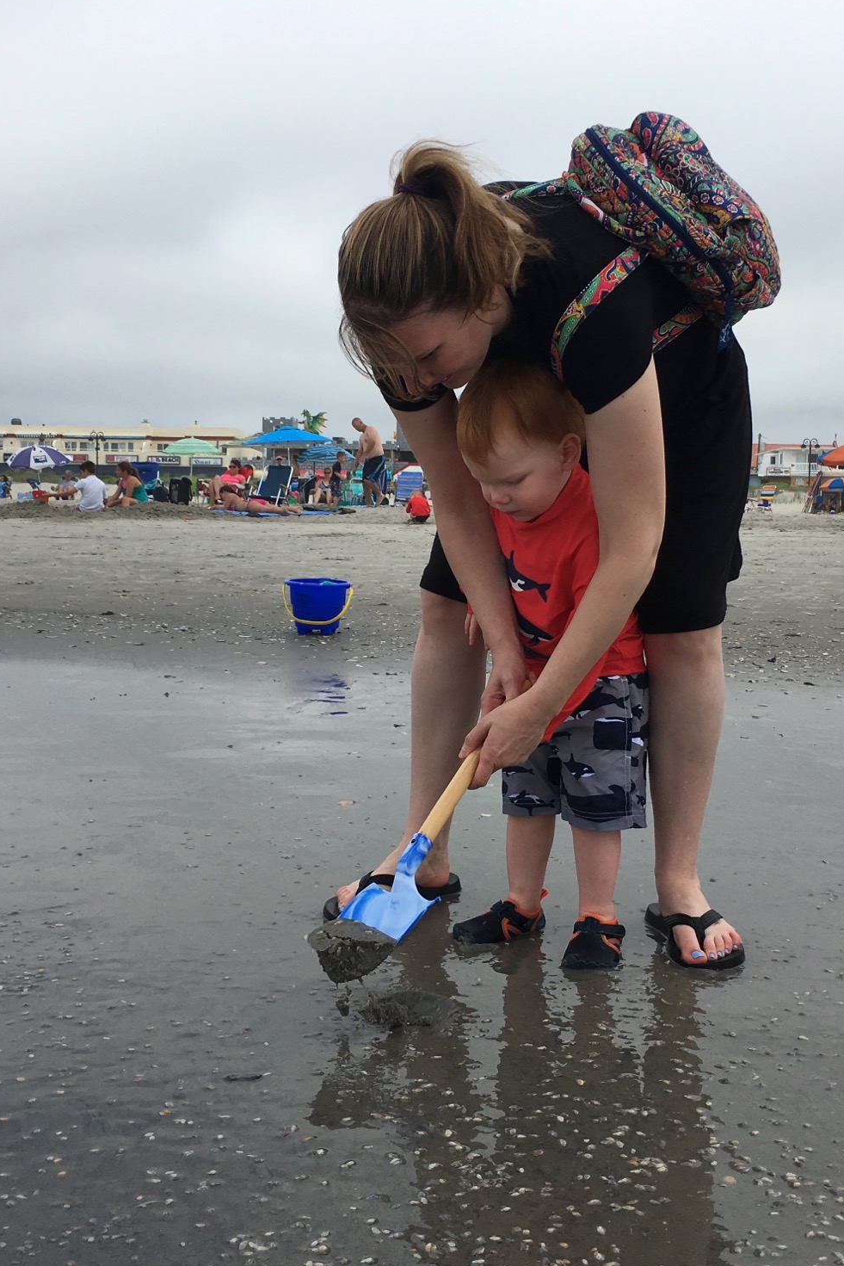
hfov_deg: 32.6
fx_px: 1441
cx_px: 484
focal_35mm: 41
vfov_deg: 47.4
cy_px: 634
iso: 25
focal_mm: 4.15
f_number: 2.2
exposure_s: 1/2404
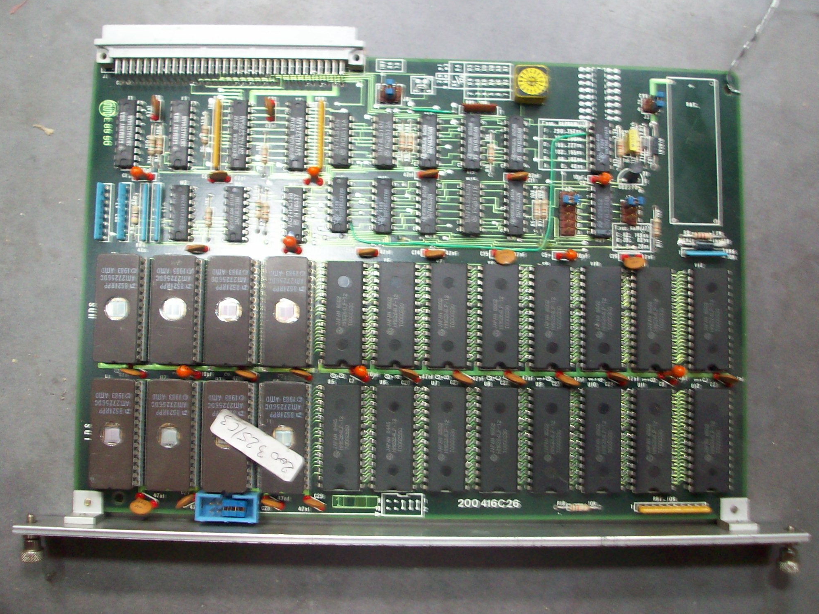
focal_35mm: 35
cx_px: 406
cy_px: 301
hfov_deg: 52.6
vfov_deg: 40.7
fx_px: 828
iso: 160
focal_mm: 5.7
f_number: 2.8
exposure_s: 1/10.1
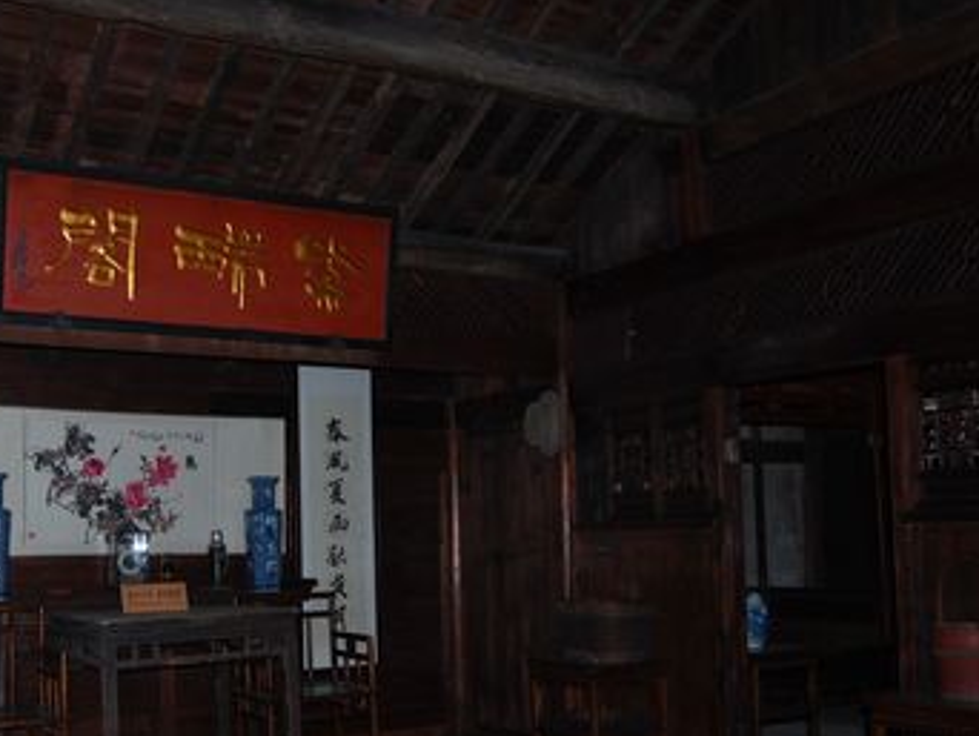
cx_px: 329
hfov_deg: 48.2
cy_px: 452
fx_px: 1075
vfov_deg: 37.6
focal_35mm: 38
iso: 100
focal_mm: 18
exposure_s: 1/60
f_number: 3.5
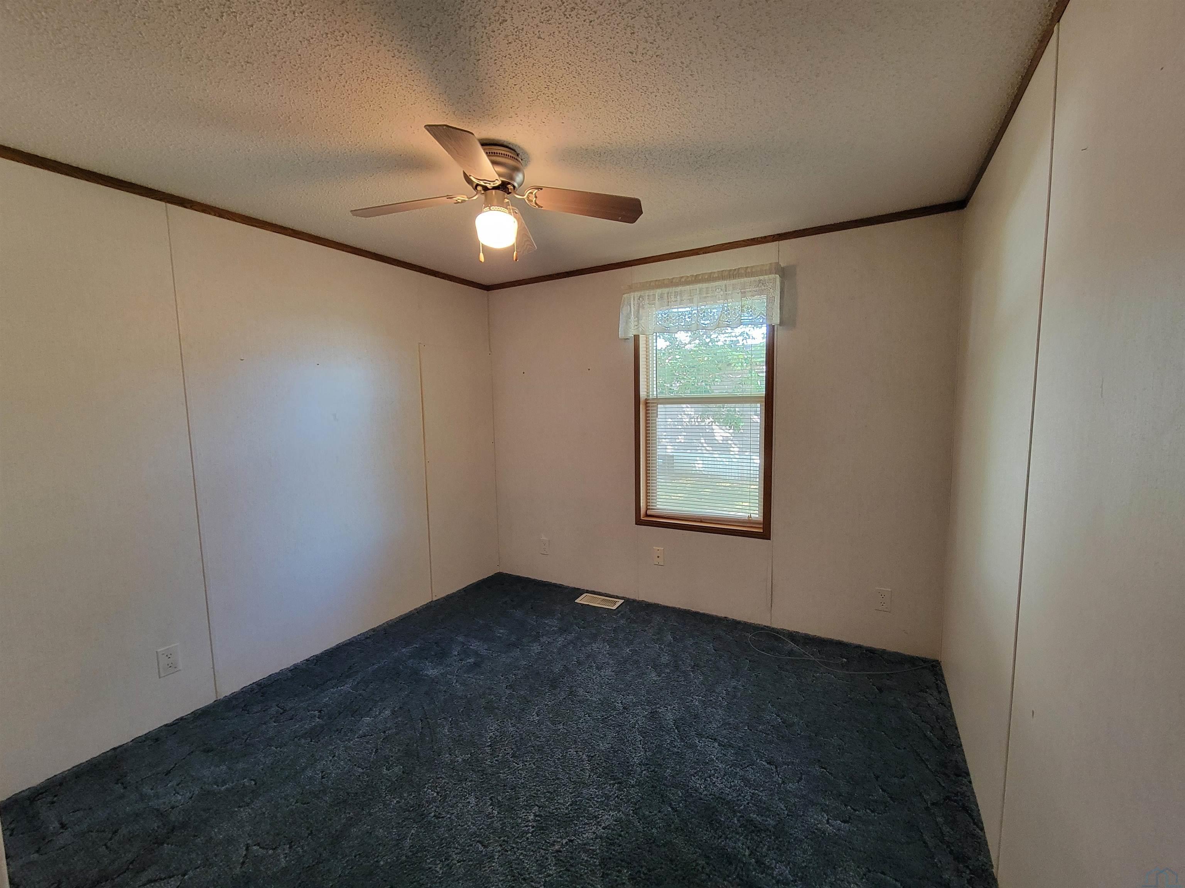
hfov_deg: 106.2
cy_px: 444
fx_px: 445
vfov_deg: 89.9
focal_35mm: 13
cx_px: 592
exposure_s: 1/60
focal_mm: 2.2
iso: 400
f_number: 2.2
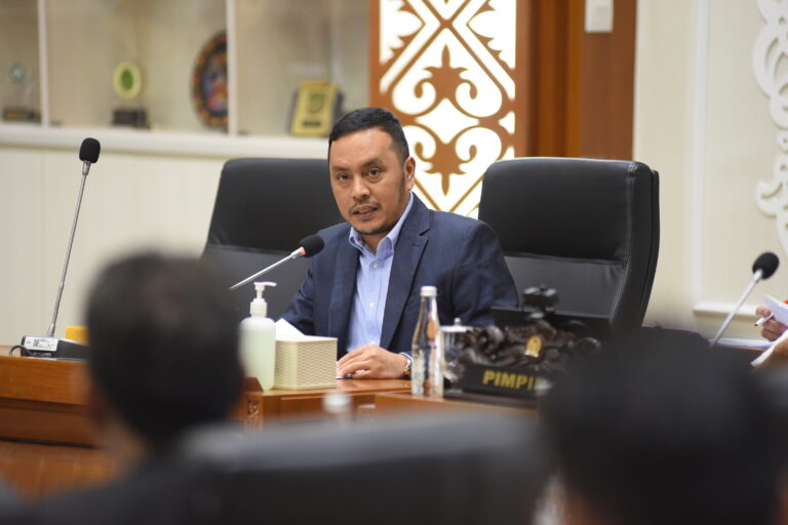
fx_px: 4377
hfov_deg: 10.3
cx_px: 394
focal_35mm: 200
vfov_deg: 6.9
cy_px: 262
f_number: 2.8
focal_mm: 200
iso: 2500
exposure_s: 1/400
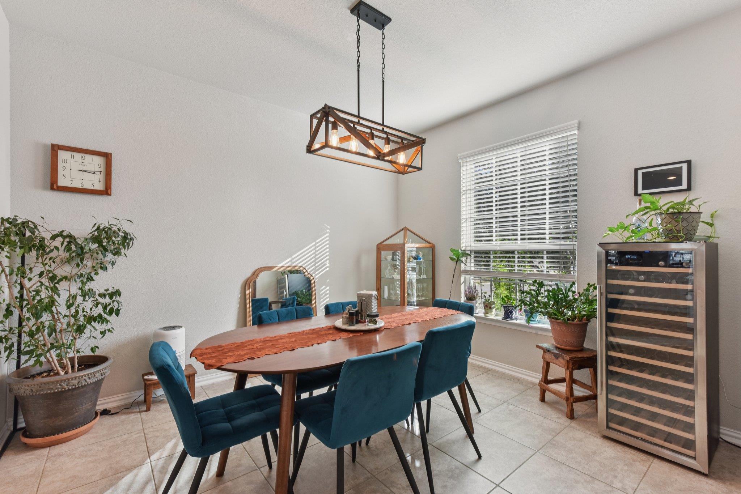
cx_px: 370
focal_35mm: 16
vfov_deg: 73.8
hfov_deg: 96.7
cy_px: 247
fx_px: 329
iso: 400
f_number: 8
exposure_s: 1/80
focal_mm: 16
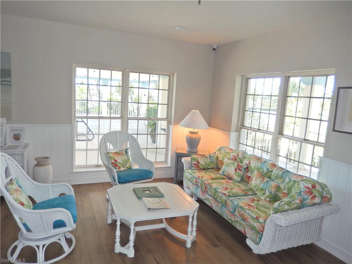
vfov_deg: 54.9
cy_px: 132
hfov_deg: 69.4
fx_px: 254
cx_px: 176
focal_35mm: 25
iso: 125
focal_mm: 4.5
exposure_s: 1/40
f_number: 3.4
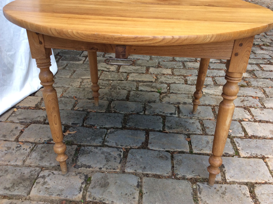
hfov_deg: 56.9
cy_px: 102
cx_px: 136
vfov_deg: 44.1
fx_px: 252
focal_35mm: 32
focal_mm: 3.3
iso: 50
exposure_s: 1/100
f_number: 2.4
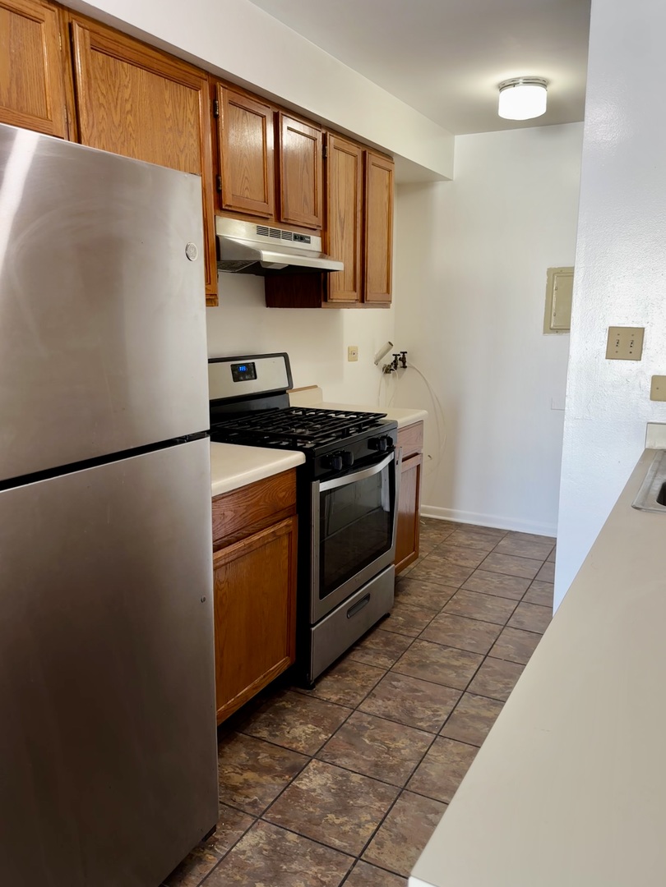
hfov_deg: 56.8
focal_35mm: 24
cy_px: 444
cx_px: 333
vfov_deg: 71.6
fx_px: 616
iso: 200
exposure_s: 1/120
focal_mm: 6.76
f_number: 1.78
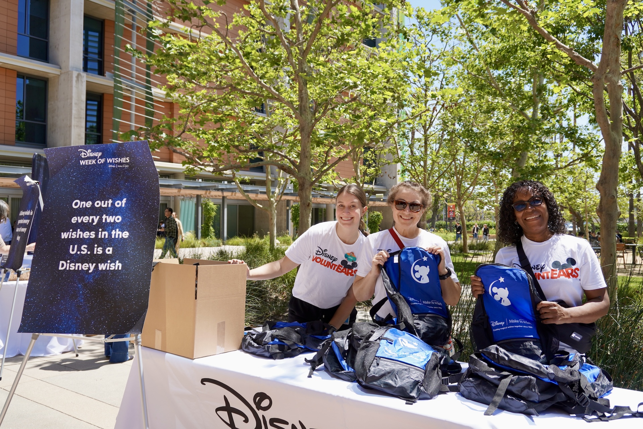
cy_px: 214
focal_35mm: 30
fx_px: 536
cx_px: 322
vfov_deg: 43.6
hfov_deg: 61.9
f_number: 4.5
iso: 100
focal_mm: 20
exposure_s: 1/400
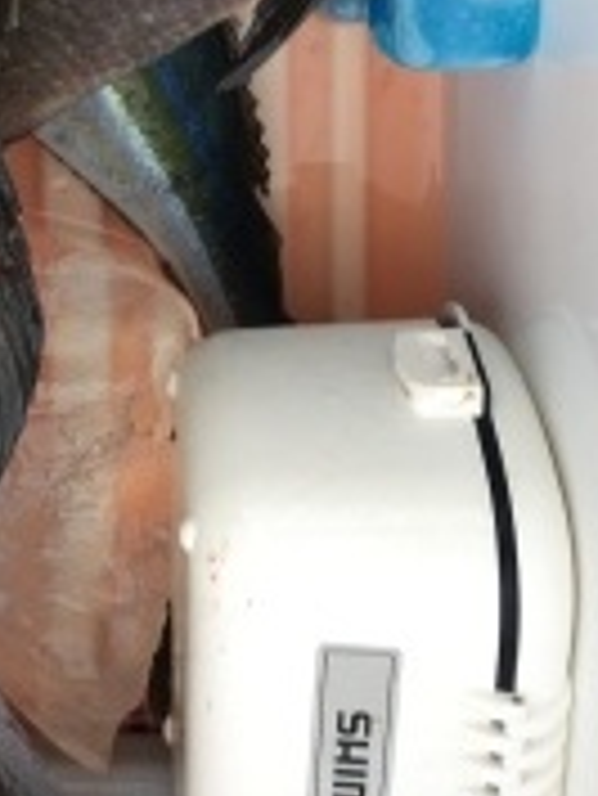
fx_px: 1886
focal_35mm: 82
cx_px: -65
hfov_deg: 17.4
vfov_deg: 22.7
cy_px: -45
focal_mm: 4.15
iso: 25
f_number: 2.2
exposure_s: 1/129
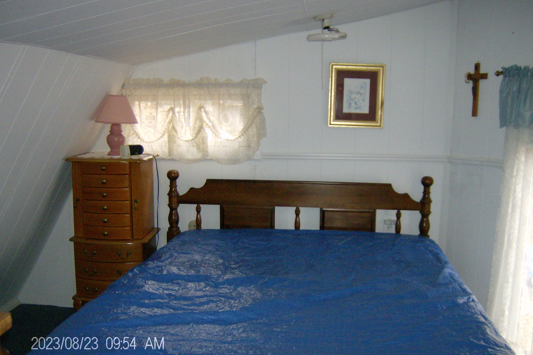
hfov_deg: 50.7
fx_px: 563
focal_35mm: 38
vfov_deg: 35.0
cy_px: 186
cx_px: 268
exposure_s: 1/60
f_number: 2.8
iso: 200
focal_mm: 6
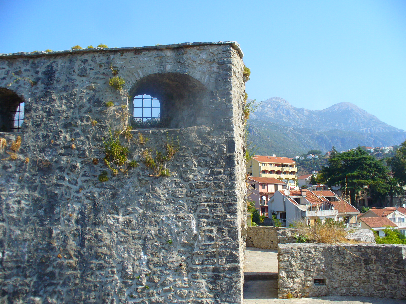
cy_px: 152
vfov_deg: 38.7
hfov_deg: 50.1
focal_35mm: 37
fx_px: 434
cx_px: 203
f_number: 5.6
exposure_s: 1/250
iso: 80
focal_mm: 6.1
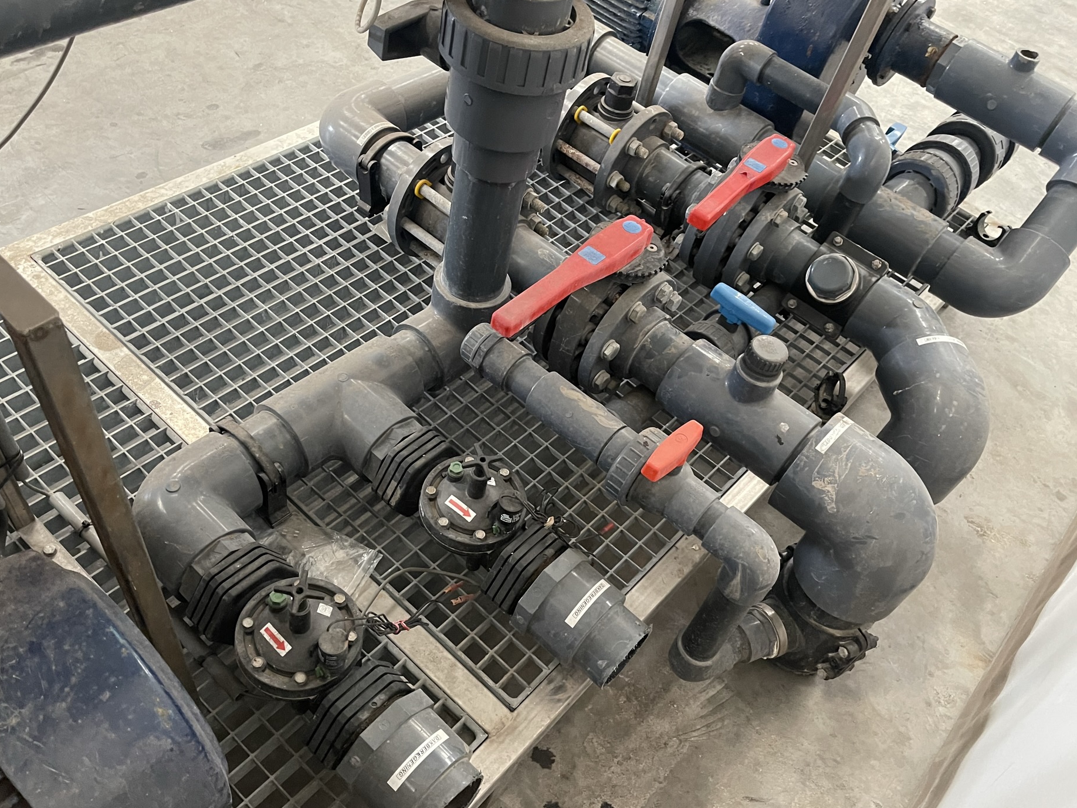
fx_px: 902
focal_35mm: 29
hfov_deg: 61.6
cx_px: 514
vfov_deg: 48.2
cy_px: 432
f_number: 1.6
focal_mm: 5.1
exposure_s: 1/60
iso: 500
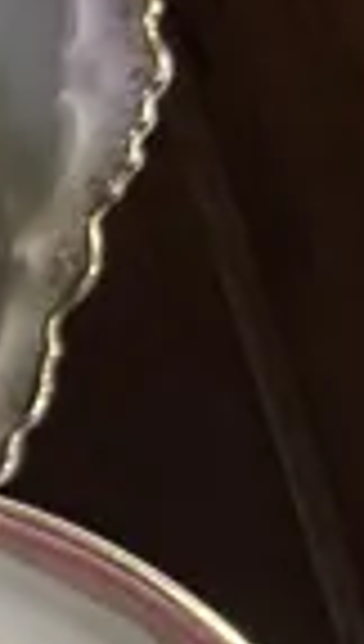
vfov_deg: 10.8
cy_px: 1112
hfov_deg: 4.6
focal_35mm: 187
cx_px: -1887
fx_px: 3192
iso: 200
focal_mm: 6.86
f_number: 1.78
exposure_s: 1/100
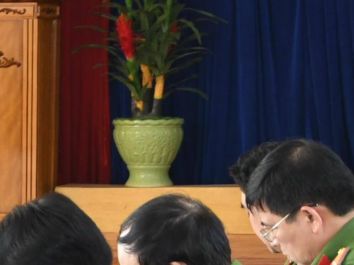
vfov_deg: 4.8
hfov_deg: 6.2
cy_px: 53
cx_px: -349
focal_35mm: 310
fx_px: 3171
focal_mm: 40
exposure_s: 1/200
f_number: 5.6
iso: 800
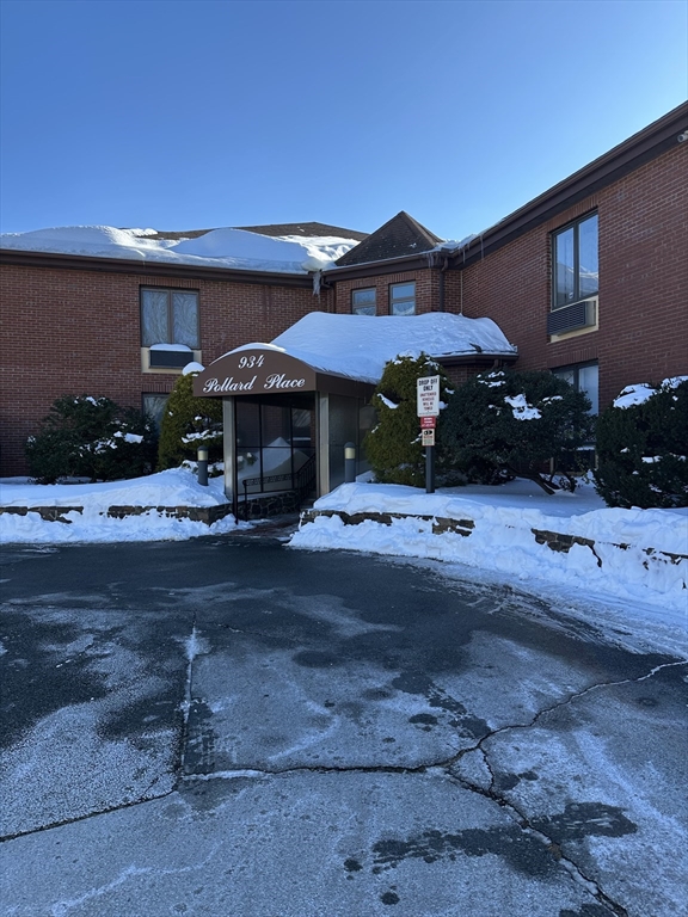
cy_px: 458
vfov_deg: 71.6
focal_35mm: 24
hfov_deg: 56.8
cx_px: 344
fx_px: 636
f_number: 1.78
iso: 80
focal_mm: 6.86
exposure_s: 1/2591
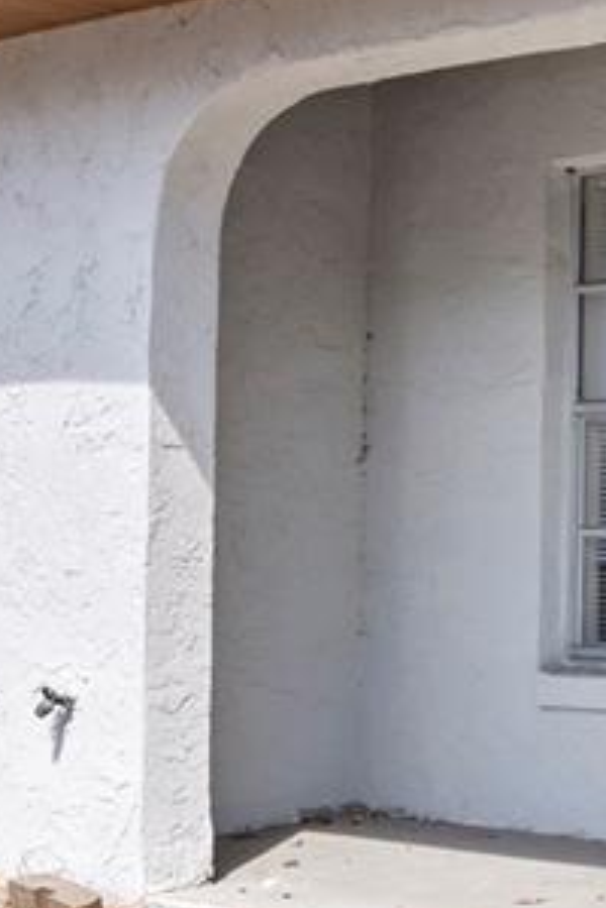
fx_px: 1666
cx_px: 1070
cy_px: 493
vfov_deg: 30.5
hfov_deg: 17.1
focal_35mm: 66
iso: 200
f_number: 9
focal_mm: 11
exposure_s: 1/60
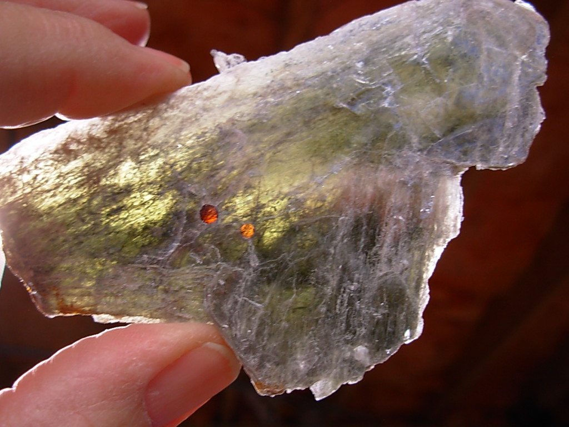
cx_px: 284
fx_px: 625
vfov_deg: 37.7
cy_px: 214
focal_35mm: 38
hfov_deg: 49.0
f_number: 2.9
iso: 50
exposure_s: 1/14.7
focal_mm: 6.3
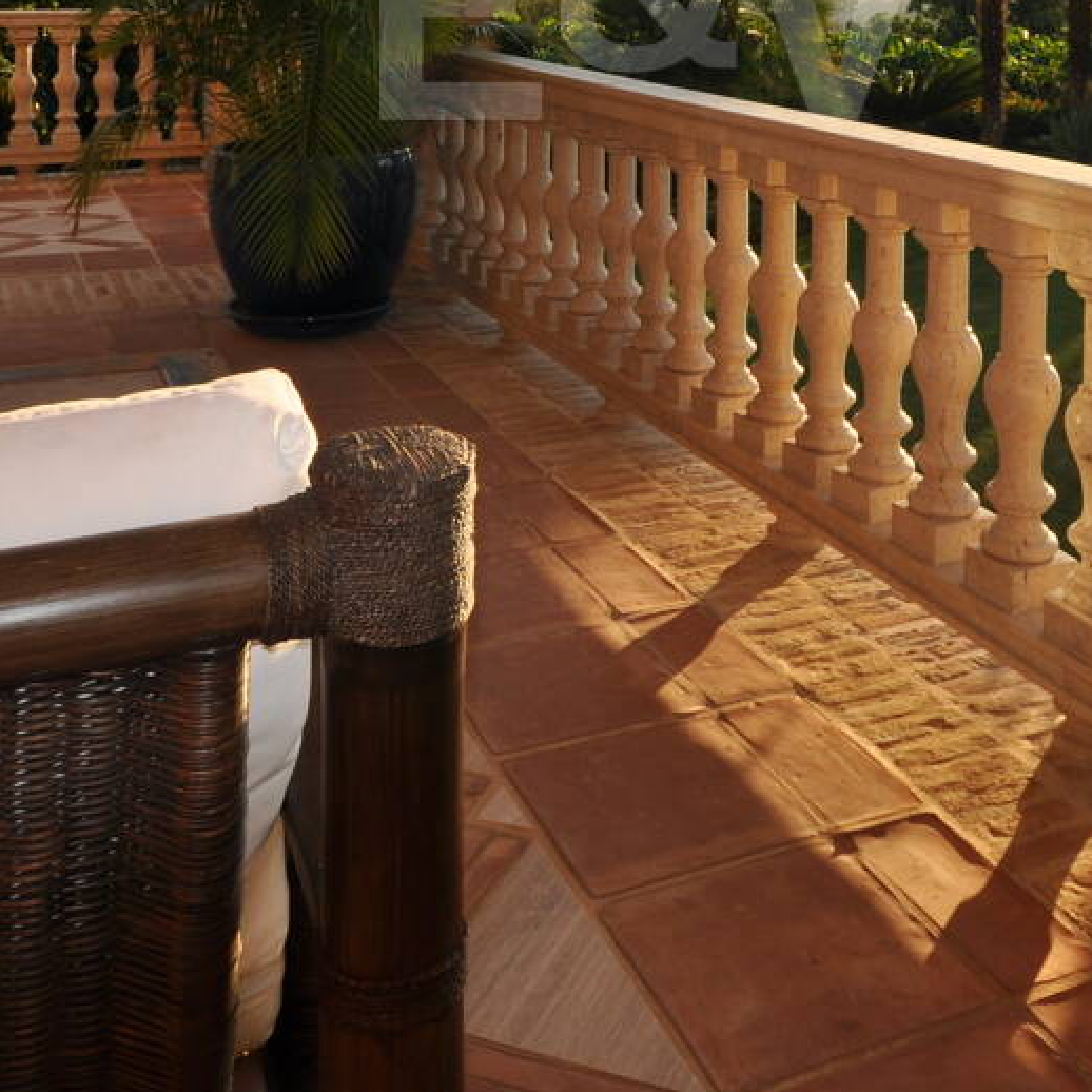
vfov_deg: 37.2
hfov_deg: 41.5
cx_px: 700
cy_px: -15
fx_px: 1428
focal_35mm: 40
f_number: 7.1
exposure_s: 1/200
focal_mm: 10
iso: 200
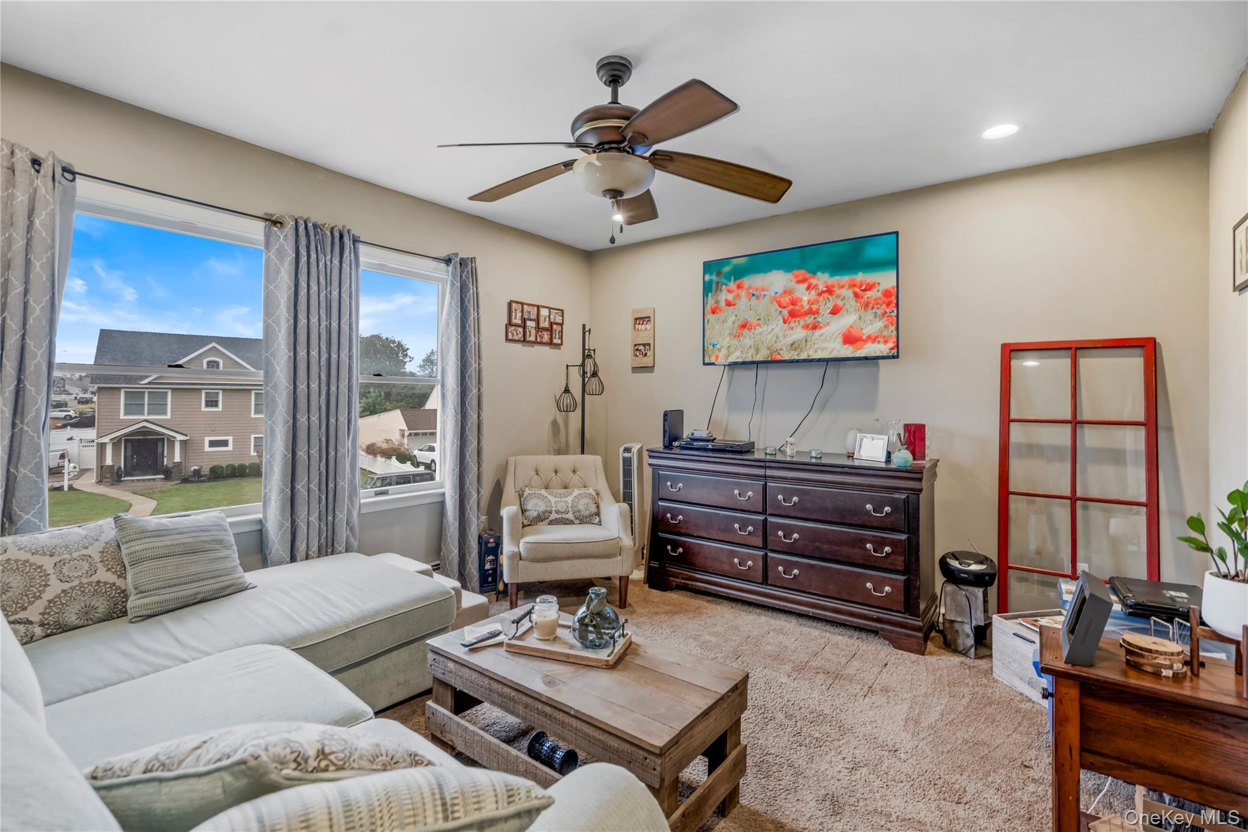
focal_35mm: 16
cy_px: 416
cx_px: 624
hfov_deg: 96.7
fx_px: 555
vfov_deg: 73.7
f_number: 4.5
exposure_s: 1/10
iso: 640
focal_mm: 16
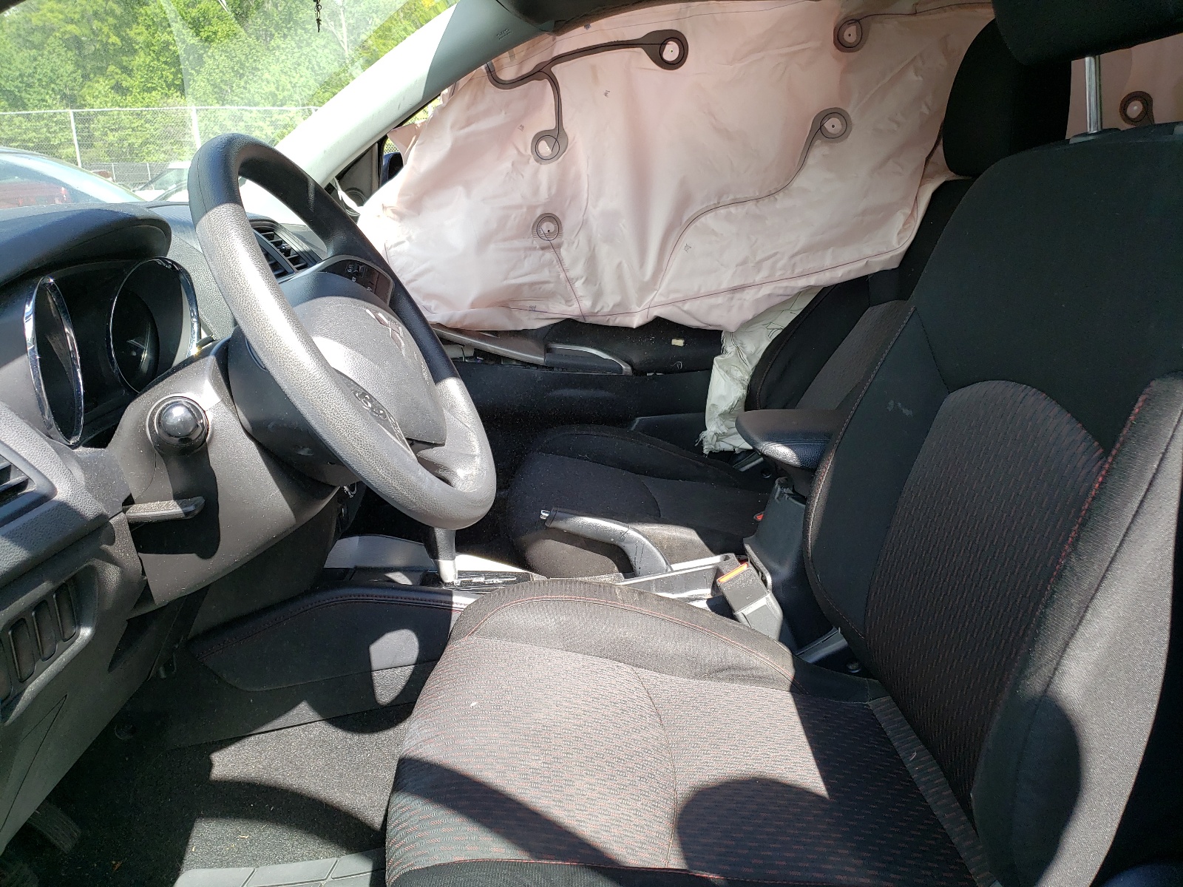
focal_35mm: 26
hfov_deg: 67.3
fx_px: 889
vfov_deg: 53.1
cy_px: 444
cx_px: 592
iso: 50
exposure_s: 1/455
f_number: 1.5
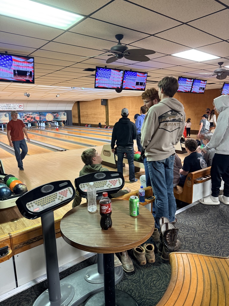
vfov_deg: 71.6
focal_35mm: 24
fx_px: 212
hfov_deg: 56.8
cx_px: 114
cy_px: 153
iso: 400
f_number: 1.78
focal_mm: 6.76
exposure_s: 1/60
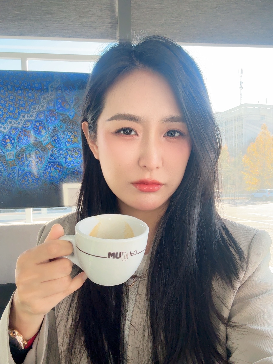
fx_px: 315
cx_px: 136
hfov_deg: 46.8
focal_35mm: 30
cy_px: 182
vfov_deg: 60.0
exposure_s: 1/232
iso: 80
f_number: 1.9
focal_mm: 2.69
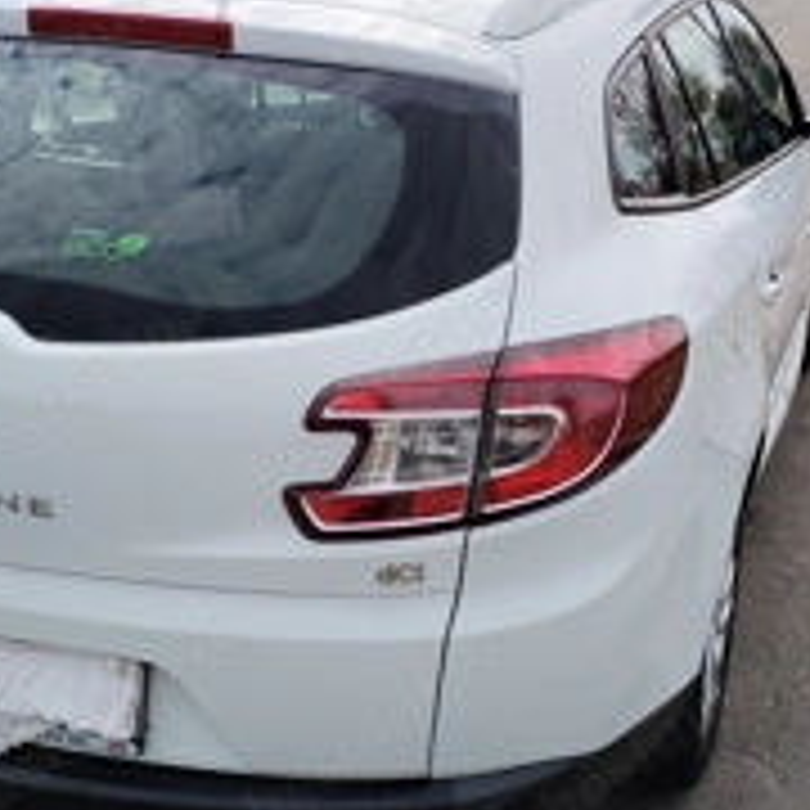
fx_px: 1350
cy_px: 454
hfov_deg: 33.0
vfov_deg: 33.4
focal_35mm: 51
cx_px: 567
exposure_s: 1/2182
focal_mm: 4.75
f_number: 1.8
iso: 100
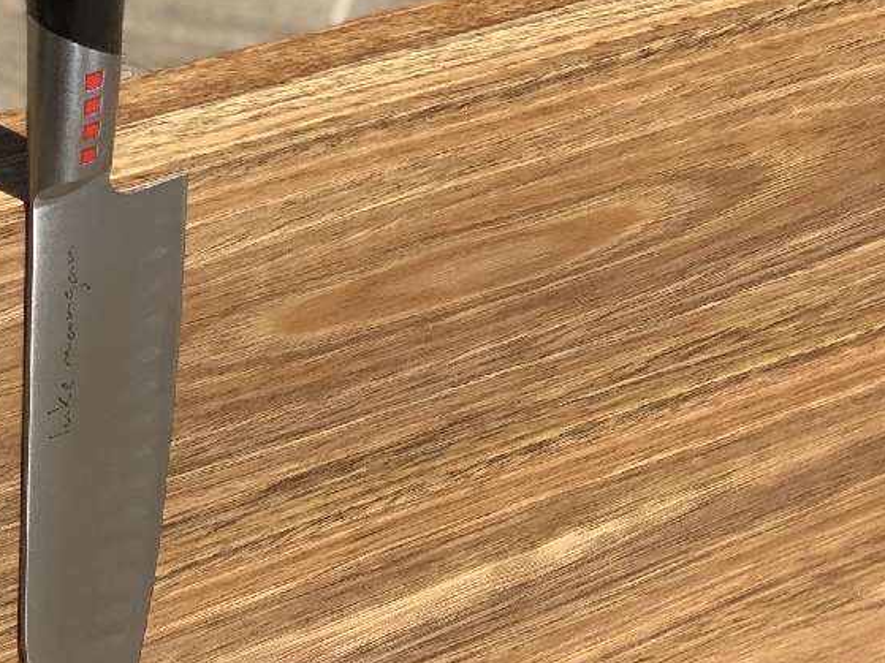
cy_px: 392
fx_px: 3834
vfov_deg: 9.9
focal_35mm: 150
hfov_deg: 13.2
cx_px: 469
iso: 16
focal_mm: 6
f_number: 2.4
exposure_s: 1/1229
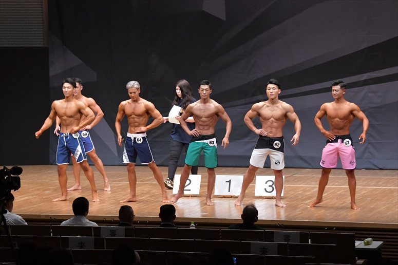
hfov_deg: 14.9
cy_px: 132
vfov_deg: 9.9
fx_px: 1525
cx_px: 199
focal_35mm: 138
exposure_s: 1/400
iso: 8000
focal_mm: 92
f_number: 5.6
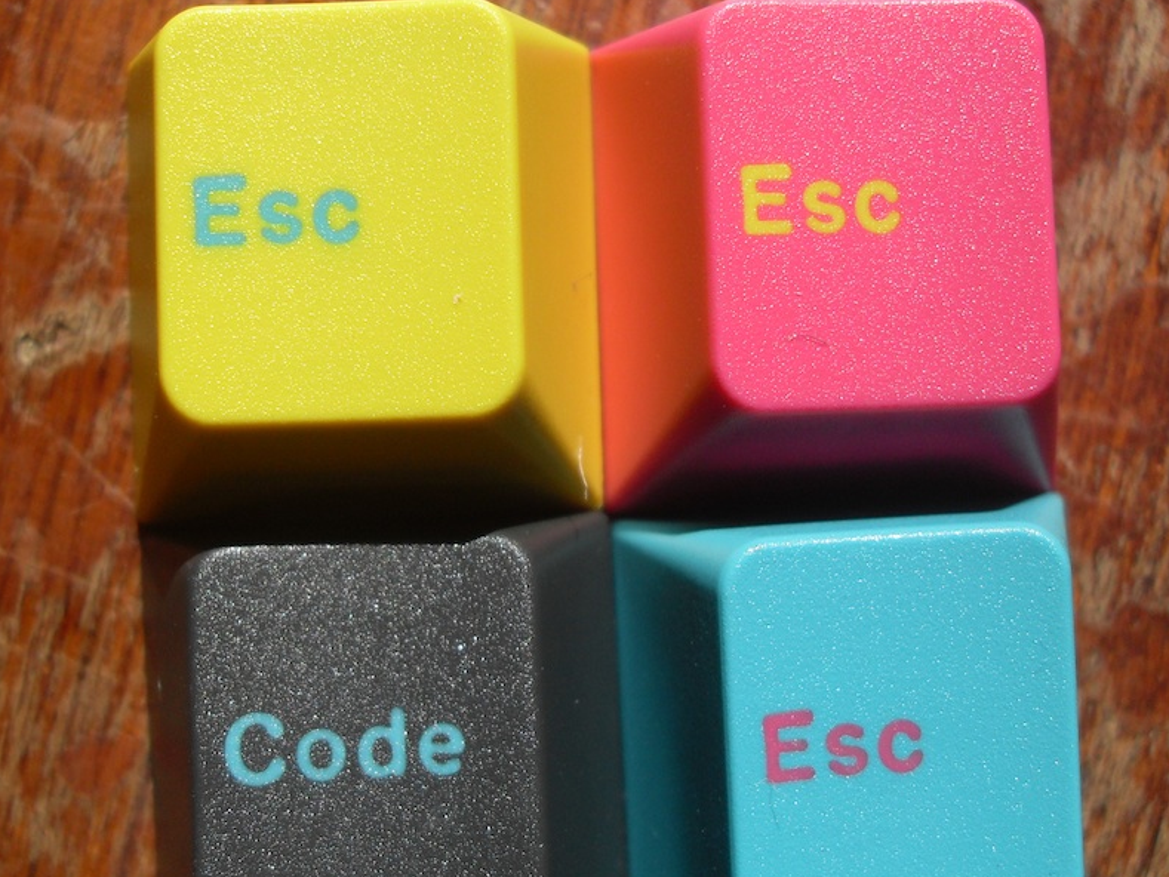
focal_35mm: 48
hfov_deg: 39.6
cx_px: 566
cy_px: 399
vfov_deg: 30.3
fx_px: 1621
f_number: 8.9
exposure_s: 1/125
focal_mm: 6.3
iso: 80
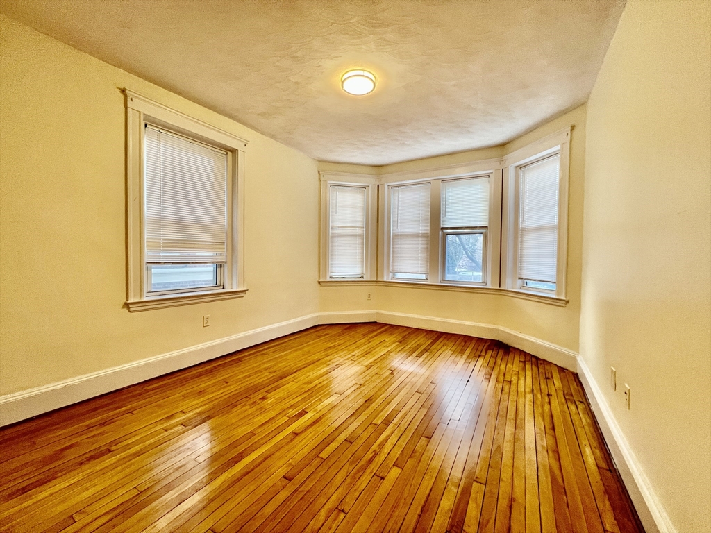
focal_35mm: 13
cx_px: 356
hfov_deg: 106.2
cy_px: 266
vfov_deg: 89.9
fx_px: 267
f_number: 1.8
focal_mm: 1.57
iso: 160
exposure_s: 1/60
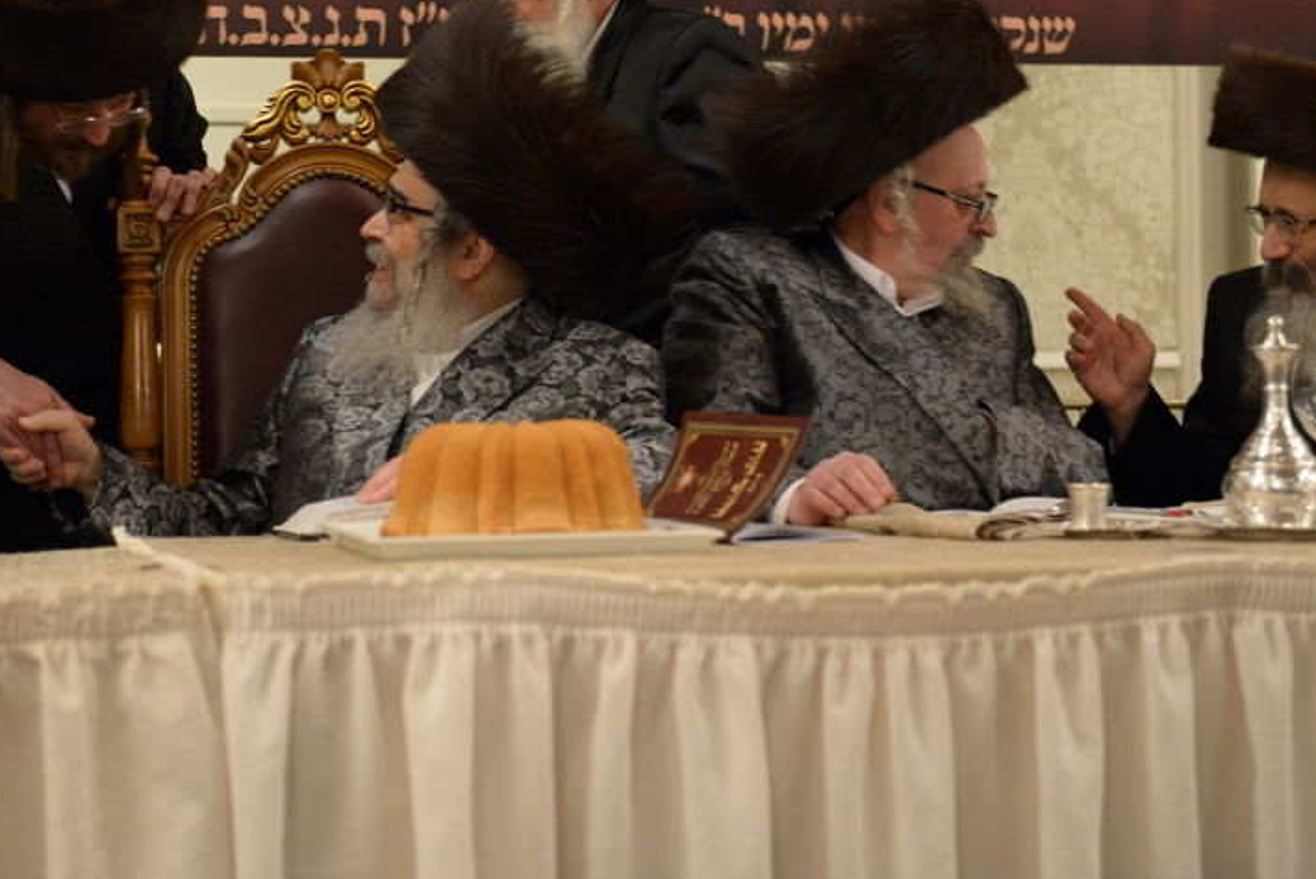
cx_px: 449
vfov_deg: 18.2
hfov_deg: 26.8
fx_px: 2743
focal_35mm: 75
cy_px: 353
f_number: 2.8
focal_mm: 52
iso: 2500
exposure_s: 1/100
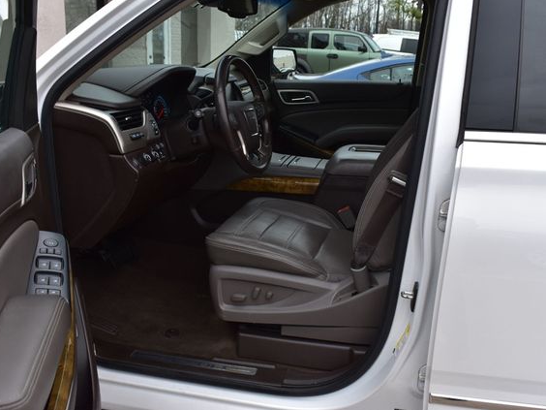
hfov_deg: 51.4
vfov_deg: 39.7
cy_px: 205
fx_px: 568
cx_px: 272
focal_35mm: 36
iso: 400
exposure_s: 1/100
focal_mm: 22
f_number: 9
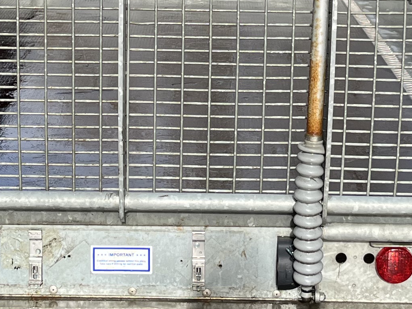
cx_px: 174
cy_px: 10
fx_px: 1214
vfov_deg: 14.3
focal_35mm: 102
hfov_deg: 19.2
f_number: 1.6
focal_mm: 5.1
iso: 50
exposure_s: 1/1339
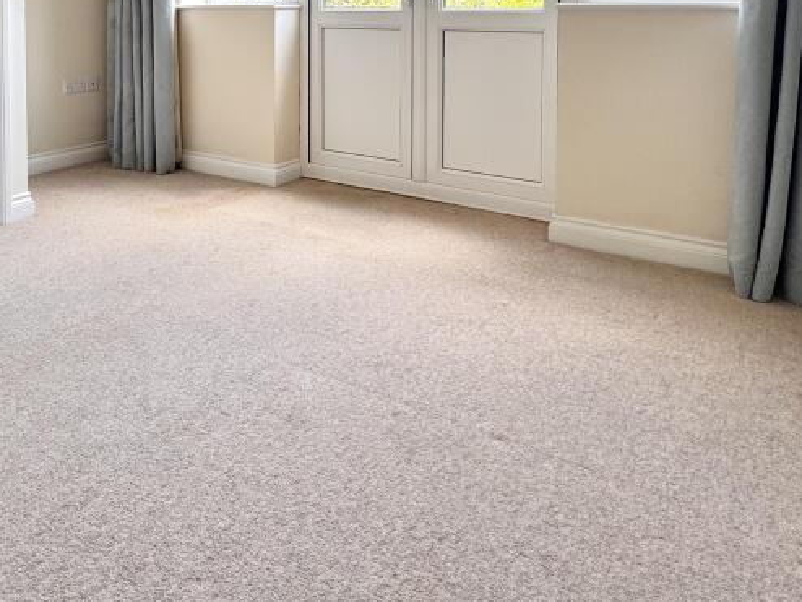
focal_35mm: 29
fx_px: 672
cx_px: 312
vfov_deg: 43.0
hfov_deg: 61.0
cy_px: 31
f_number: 2.2
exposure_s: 1/133
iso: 40
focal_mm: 2.22
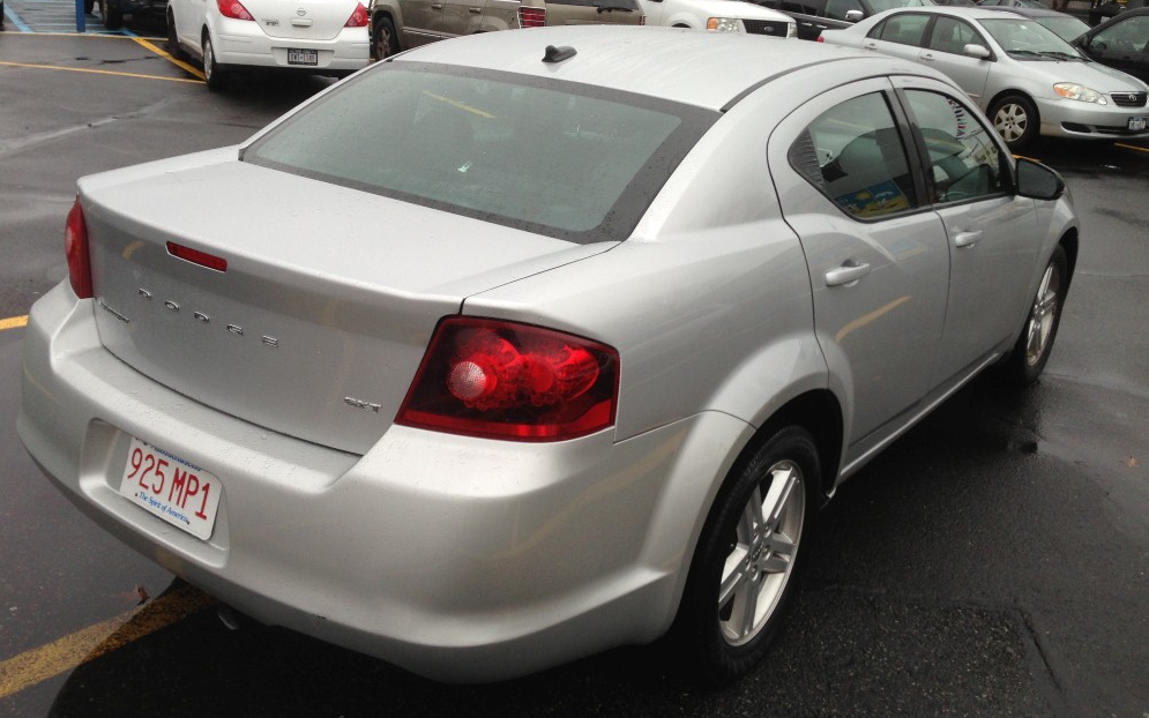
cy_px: 301
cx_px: 570
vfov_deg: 35.3
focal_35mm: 36
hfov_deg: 54.0
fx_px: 1127
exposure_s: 1/122
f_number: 2.4
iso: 50
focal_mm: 4.13
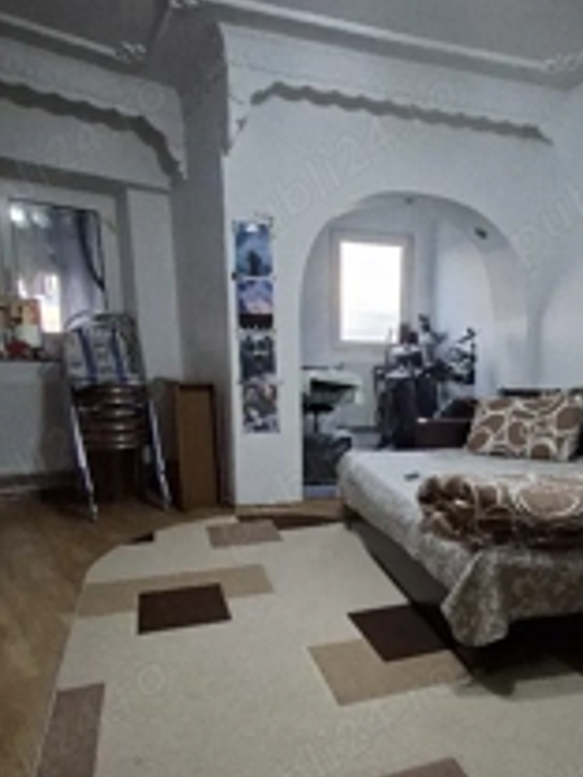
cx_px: 411
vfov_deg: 67.9
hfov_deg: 53.2
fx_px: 561
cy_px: 504
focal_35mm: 25
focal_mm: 1.74
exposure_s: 1/24
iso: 400
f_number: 2.2
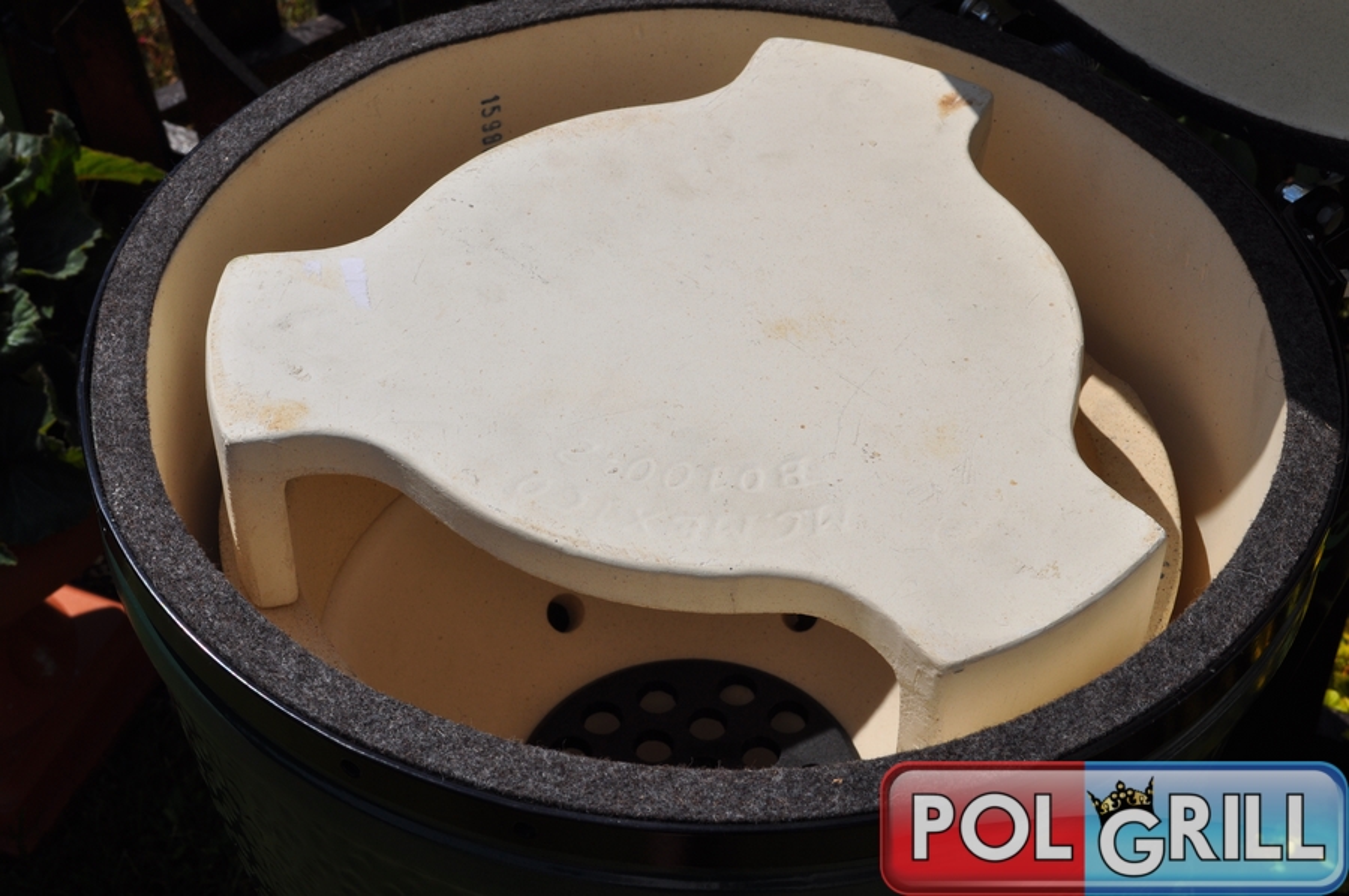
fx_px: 2134
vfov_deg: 23.7
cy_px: 448
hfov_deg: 35.1
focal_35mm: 57
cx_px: 674
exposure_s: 1/640
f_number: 13
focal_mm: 38
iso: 200
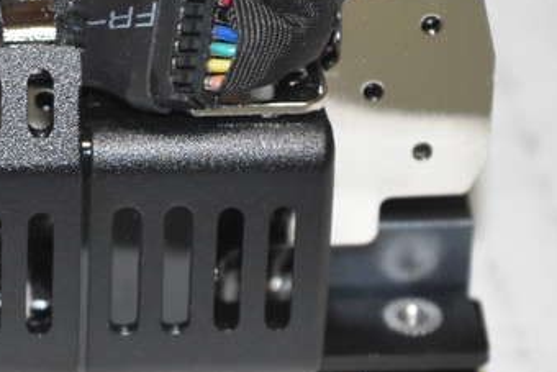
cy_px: 29
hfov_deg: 7.0
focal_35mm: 291
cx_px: -143
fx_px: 4500
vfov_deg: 4.7
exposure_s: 1/60
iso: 2200
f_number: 5.6
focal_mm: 55
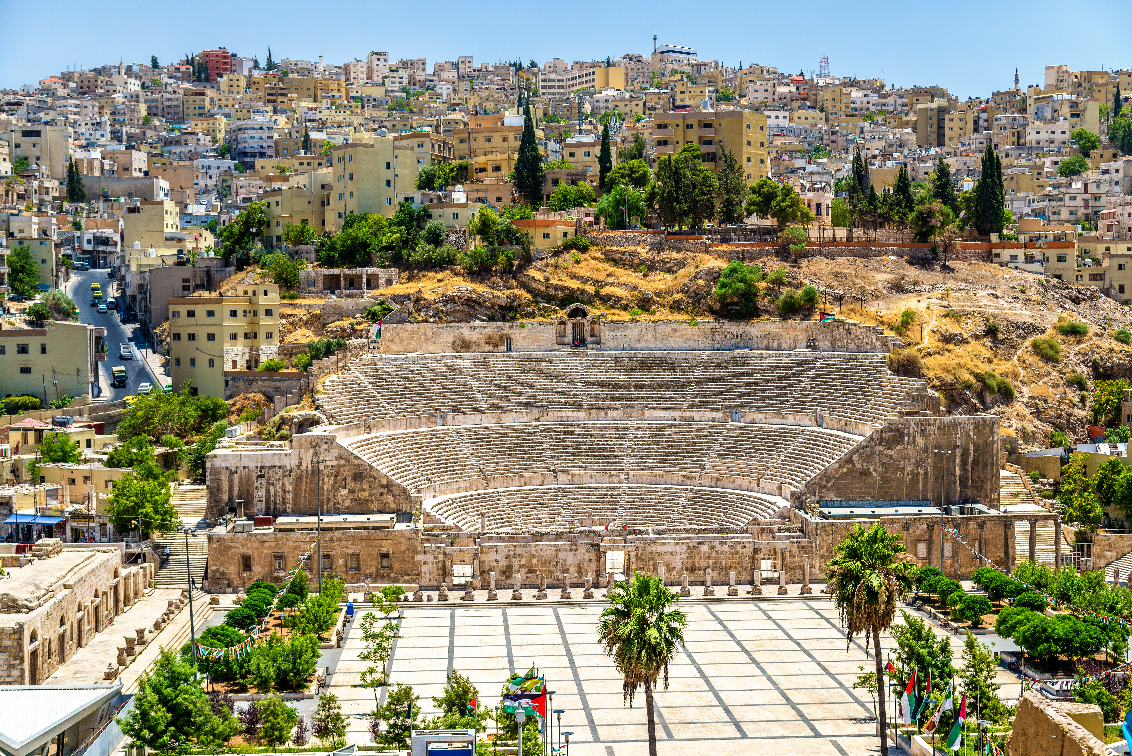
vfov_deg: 27.0
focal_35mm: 50
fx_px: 1573
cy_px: 378
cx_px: 566
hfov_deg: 39.6
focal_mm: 50
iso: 100
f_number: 5.6
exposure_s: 1/250
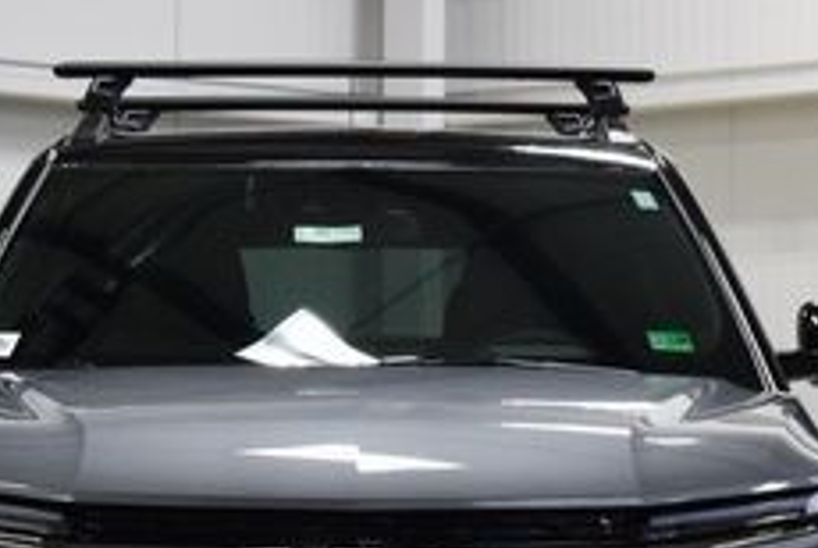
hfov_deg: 11.7
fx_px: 3981
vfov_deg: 7.9
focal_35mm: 175
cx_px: 359
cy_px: 471
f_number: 8
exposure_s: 1/60
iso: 1600
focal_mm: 42
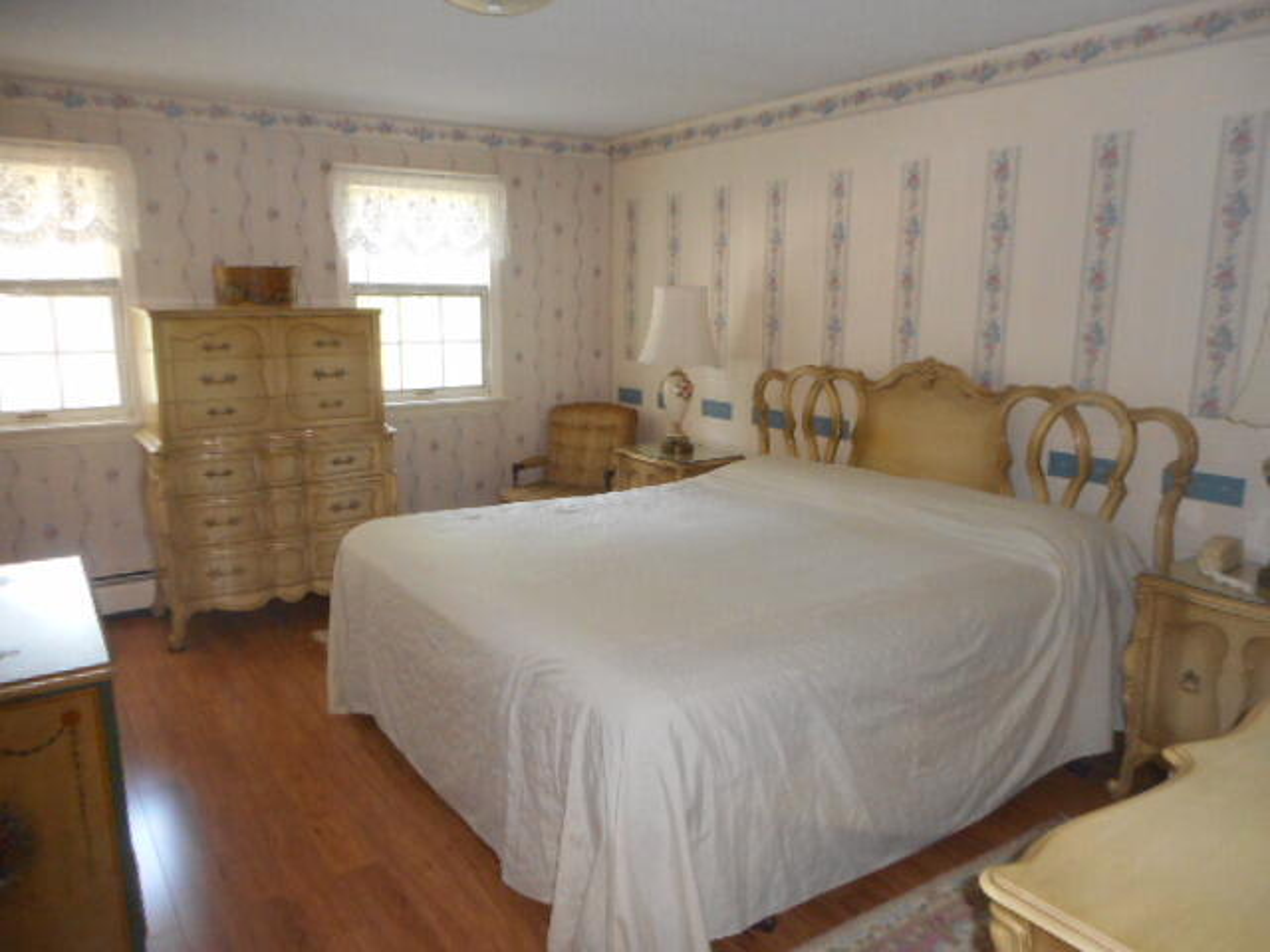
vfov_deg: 54.9
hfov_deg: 69.4
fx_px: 917
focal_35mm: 25
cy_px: 476
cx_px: 635
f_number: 3.7
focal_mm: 4.5
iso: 500
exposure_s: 1/25
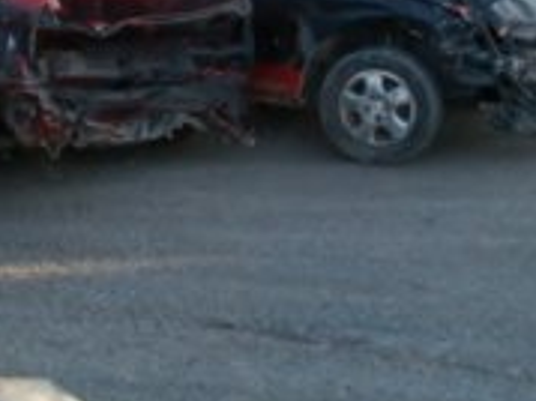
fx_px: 2073
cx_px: -105
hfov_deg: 14.3
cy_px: -102
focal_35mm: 134
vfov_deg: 10.8
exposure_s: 1/500
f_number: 4.2
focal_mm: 26
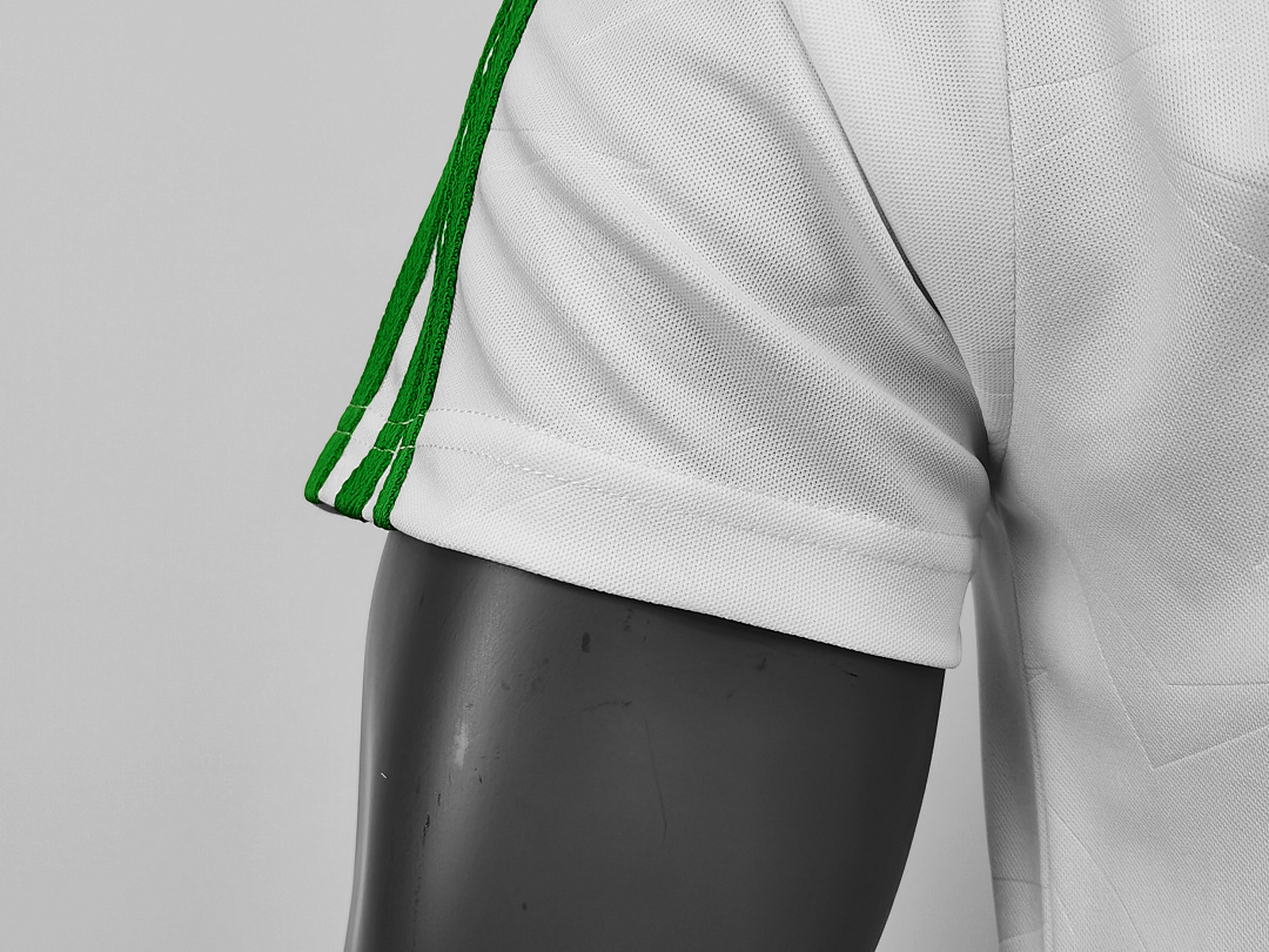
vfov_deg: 29.1
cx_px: 634
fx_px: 1833
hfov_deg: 38.2
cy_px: 476
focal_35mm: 50
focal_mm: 5.58
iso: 80
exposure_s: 1/60
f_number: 1.8
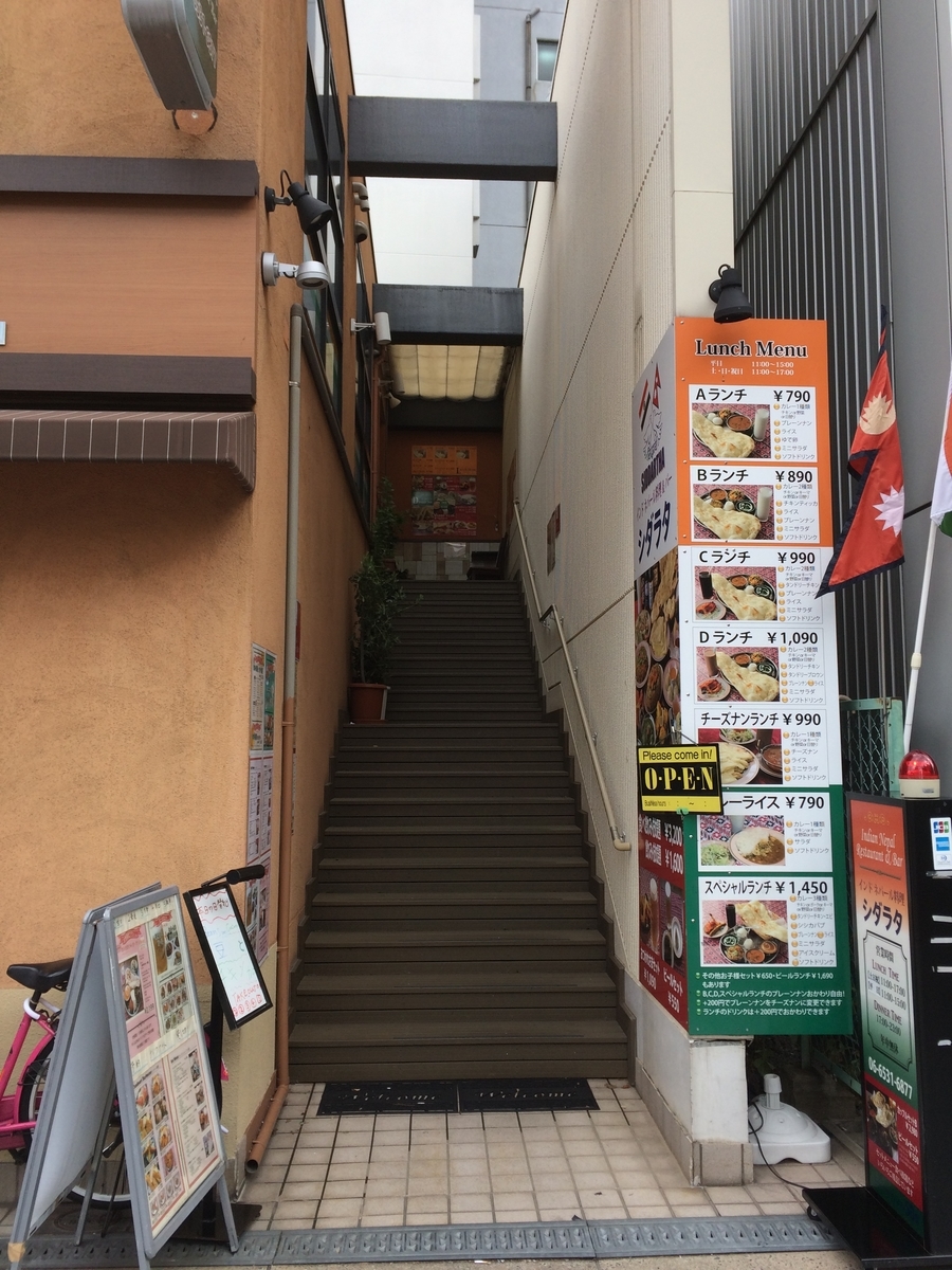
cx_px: 476
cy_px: 635
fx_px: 1063
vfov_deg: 61.7
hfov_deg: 48.2
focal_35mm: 29
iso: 32
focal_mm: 4.15
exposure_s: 1/247
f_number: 2.2
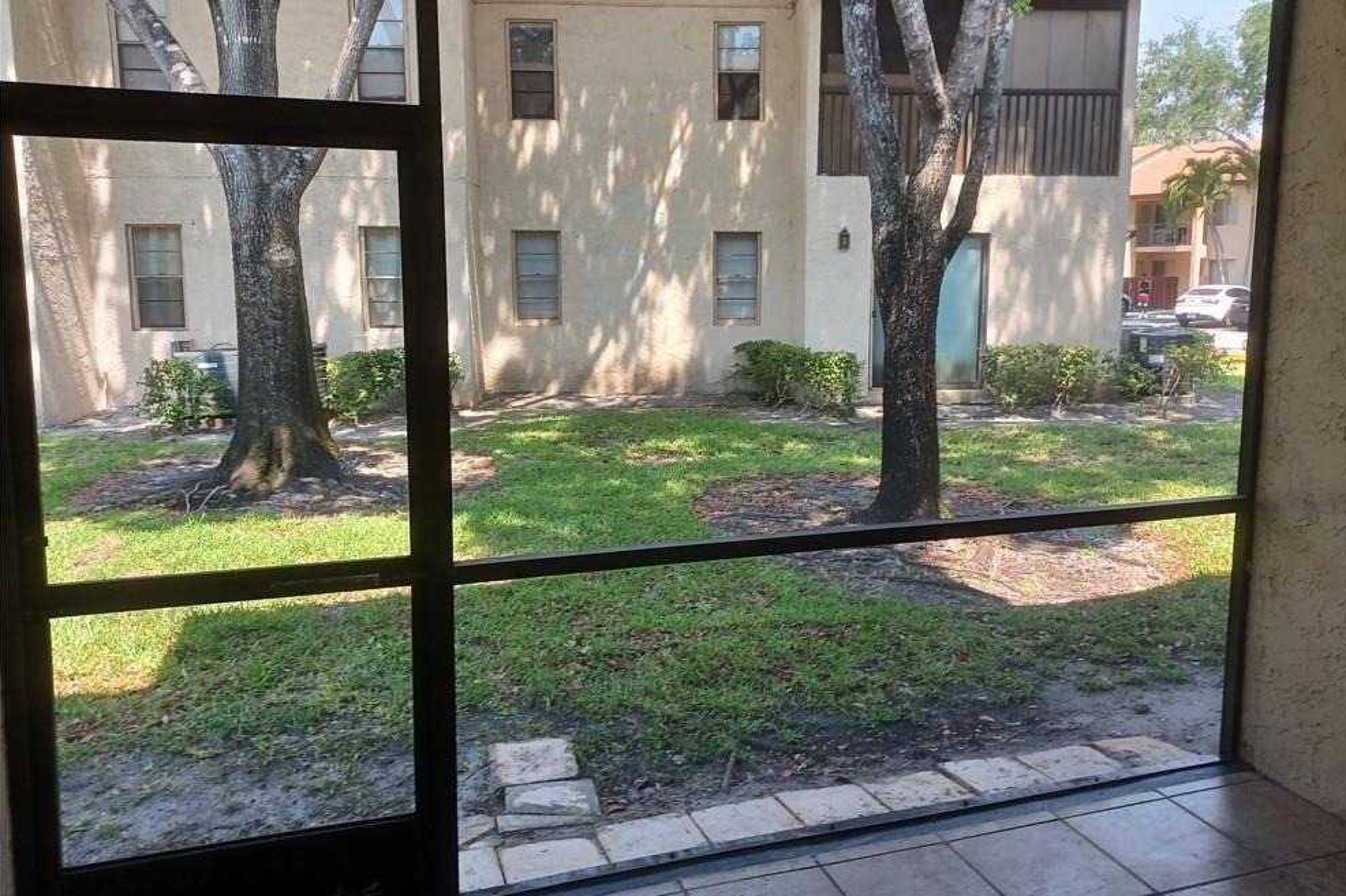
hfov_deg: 67.4
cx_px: 698
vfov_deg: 47.8
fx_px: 1009
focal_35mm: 27
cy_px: 393
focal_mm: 4.6
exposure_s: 1/59
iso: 50
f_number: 1.8
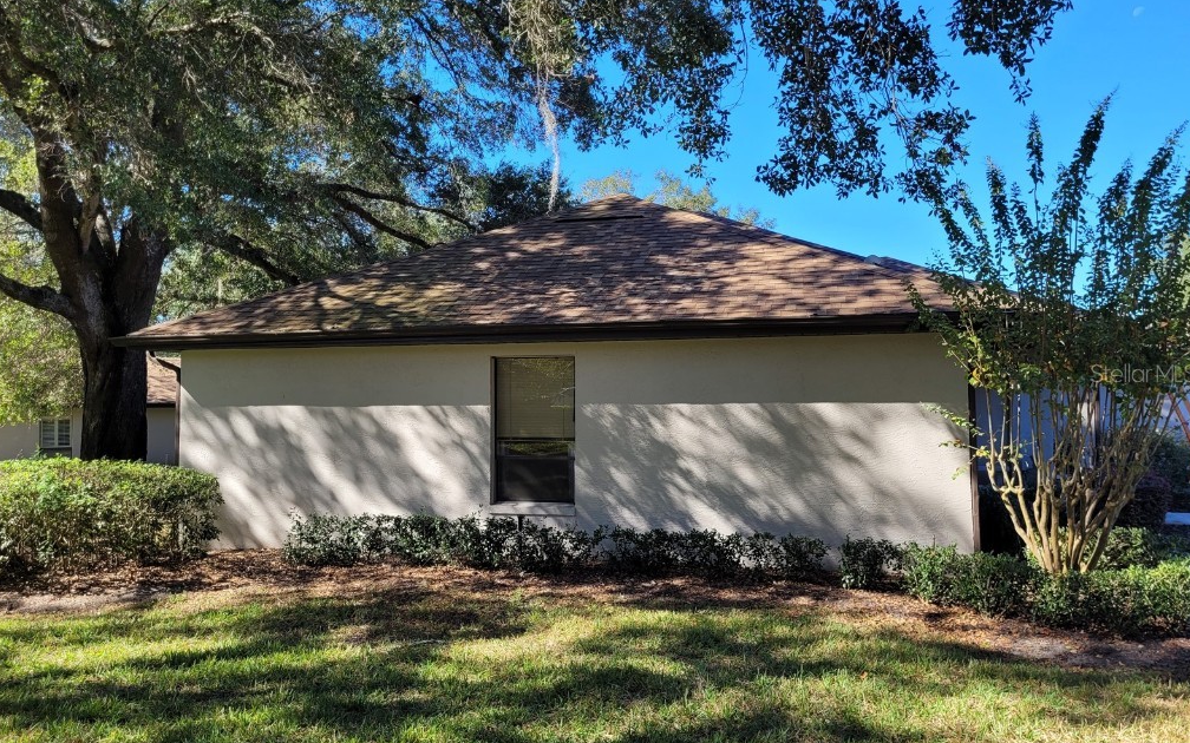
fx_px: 908
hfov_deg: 66.5
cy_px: 373
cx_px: 597
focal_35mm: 28
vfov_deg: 44.5
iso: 40
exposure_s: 1/703
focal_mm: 5.4
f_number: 1.8
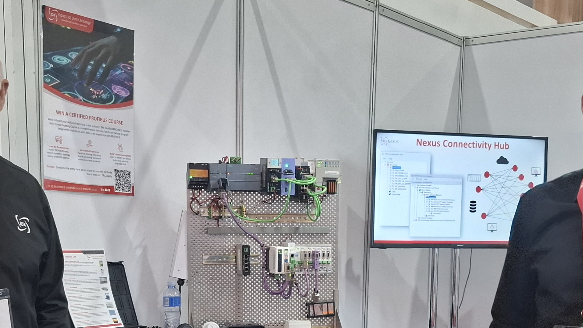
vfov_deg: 21.4
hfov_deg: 38.5
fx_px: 835
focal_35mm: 54
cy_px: 337
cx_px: 286
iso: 250
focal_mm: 5.54
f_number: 1.8
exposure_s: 1/100
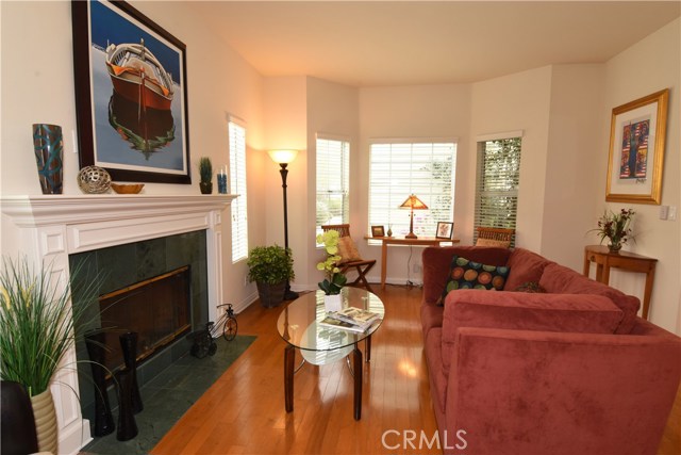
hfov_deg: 90.0
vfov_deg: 67.4
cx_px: 340
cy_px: 228
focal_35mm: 18
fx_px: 341
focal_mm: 12
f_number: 13
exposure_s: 1/10
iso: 400
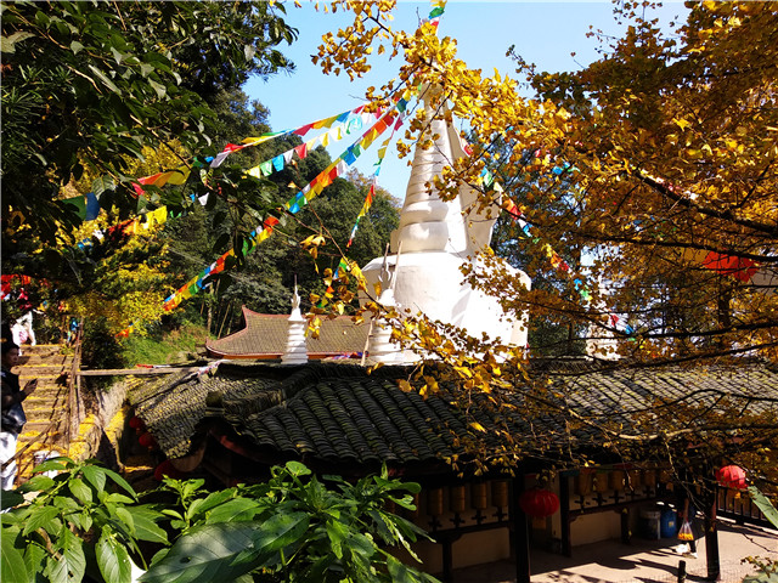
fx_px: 584
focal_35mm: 26
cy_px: 292
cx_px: 389
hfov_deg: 67.3
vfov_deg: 53.1
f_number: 2.2
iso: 125
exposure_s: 1/418
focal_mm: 3.81
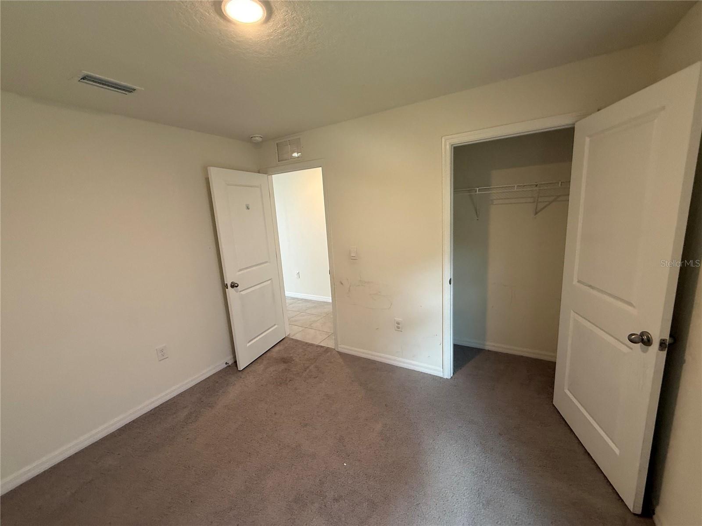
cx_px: 351
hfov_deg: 102.1
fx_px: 284
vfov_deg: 85.7
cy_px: 263
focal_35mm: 14
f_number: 2.2
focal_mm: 2.22
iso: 200
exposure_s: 1/120
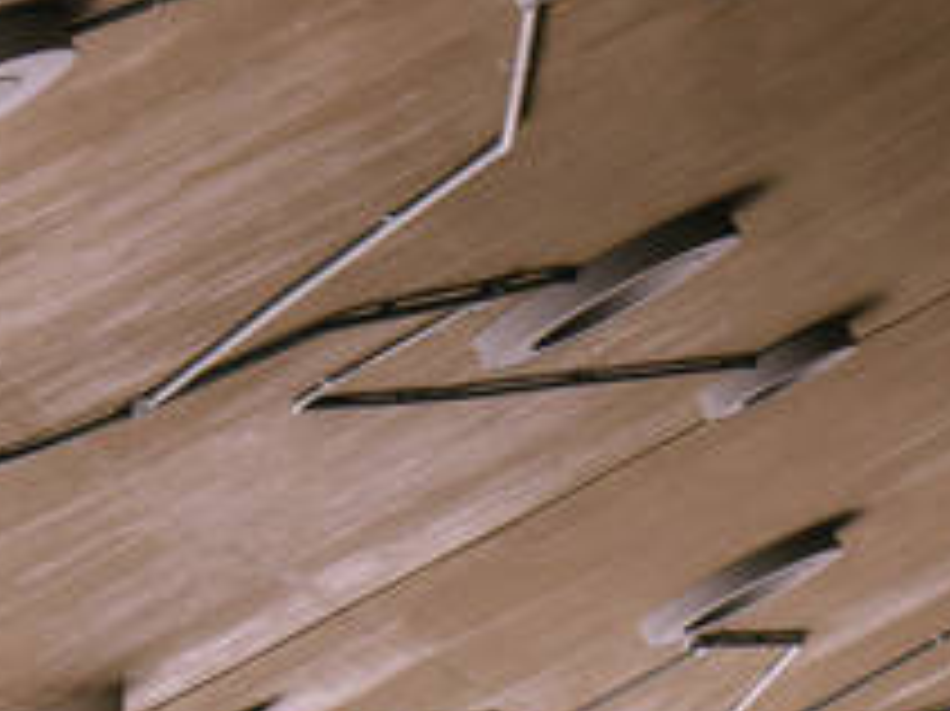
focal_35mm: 397
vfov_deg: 3.7
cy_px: 443
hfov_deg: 5.0
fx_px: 10889
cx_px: 1189
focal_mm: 85
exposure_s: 1/160
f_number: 4
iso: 200
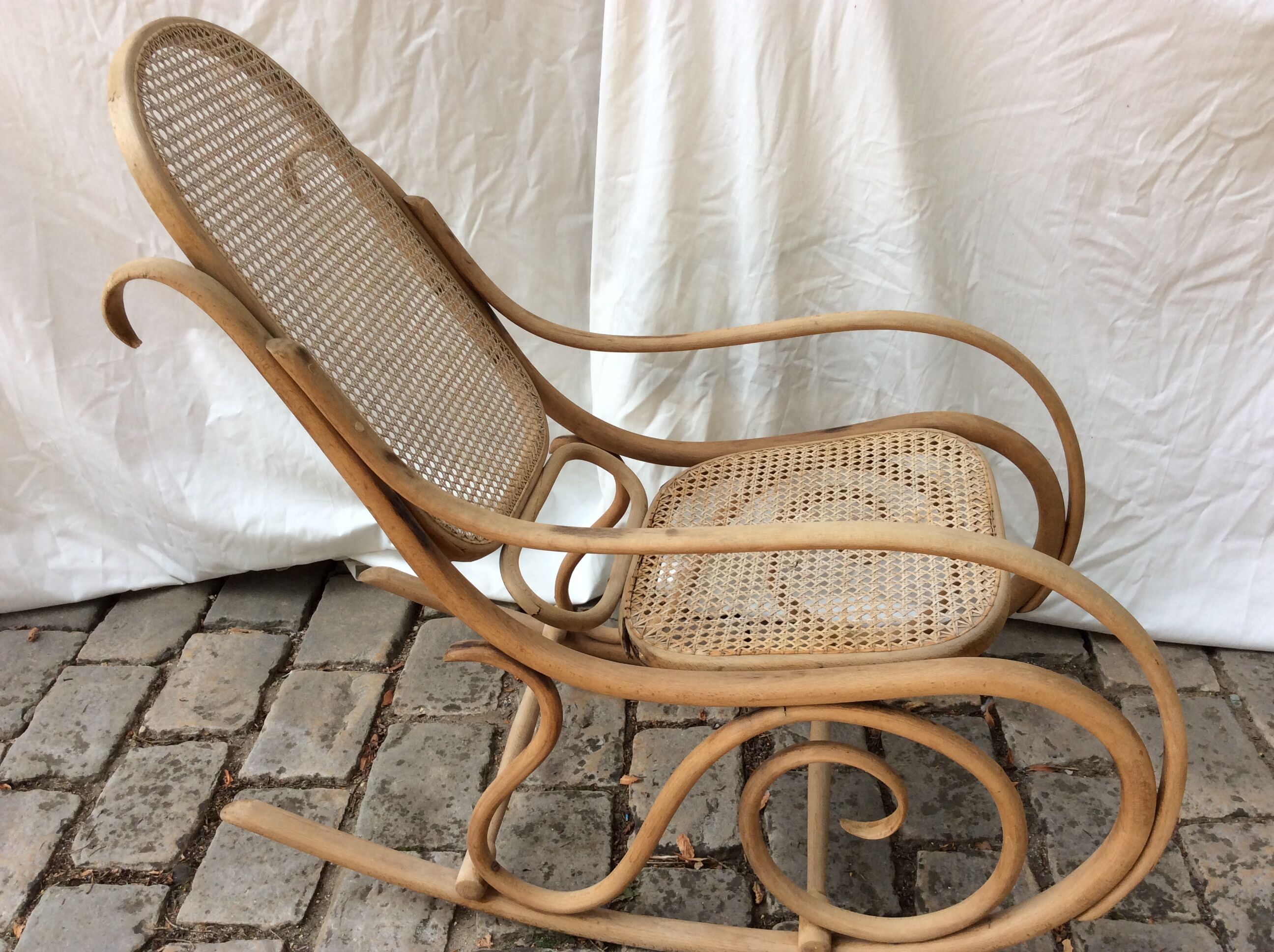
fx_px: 1176
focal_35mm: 32
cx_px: 637
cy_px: 476
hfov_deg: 56.9
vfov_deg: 44.1
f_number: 2.4
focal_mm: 3.3
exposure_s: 1/293
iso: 32
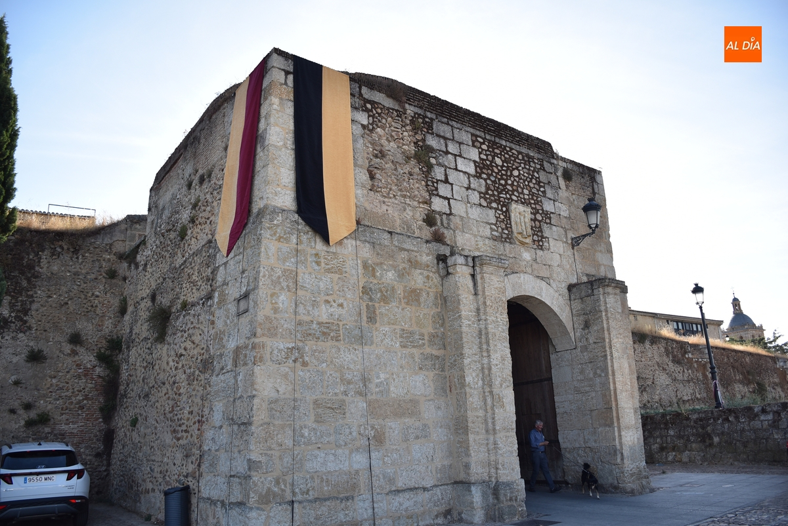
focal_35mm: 27
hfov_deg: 67.3
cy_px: 263
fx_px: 591
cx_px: 394
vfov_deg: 48.0
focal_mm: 18
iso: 100
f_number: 3.5
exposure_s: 1/400
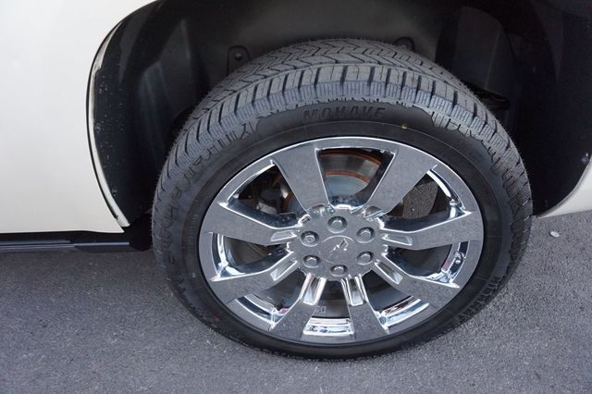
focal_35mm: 24
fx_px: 394
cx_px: 296
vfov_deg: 53.1
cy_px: 197
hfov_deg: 73.8
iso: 1250
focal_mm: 16
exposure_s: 1/160
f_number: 4
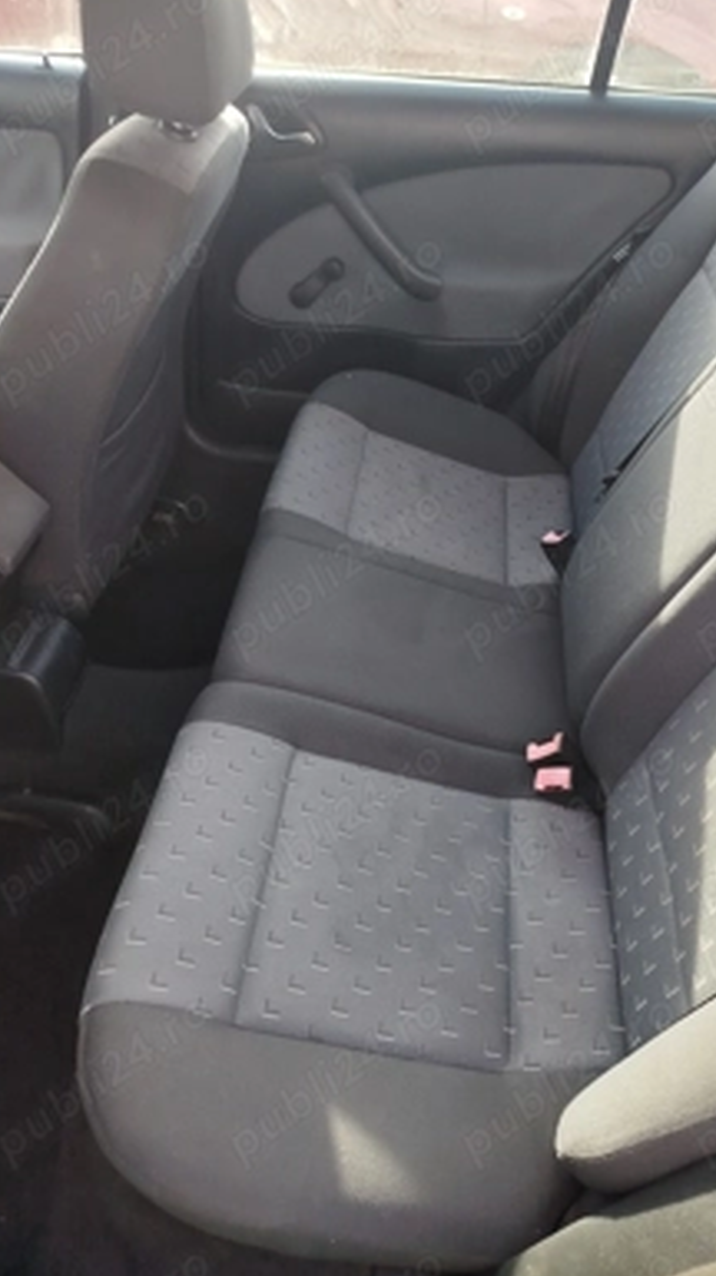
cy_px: 626
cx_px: 451
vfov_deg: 96.0
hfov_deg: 62.9
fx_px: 575
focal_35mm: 17
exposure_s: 1/100
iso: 80
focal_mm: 5.31
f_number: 1.7
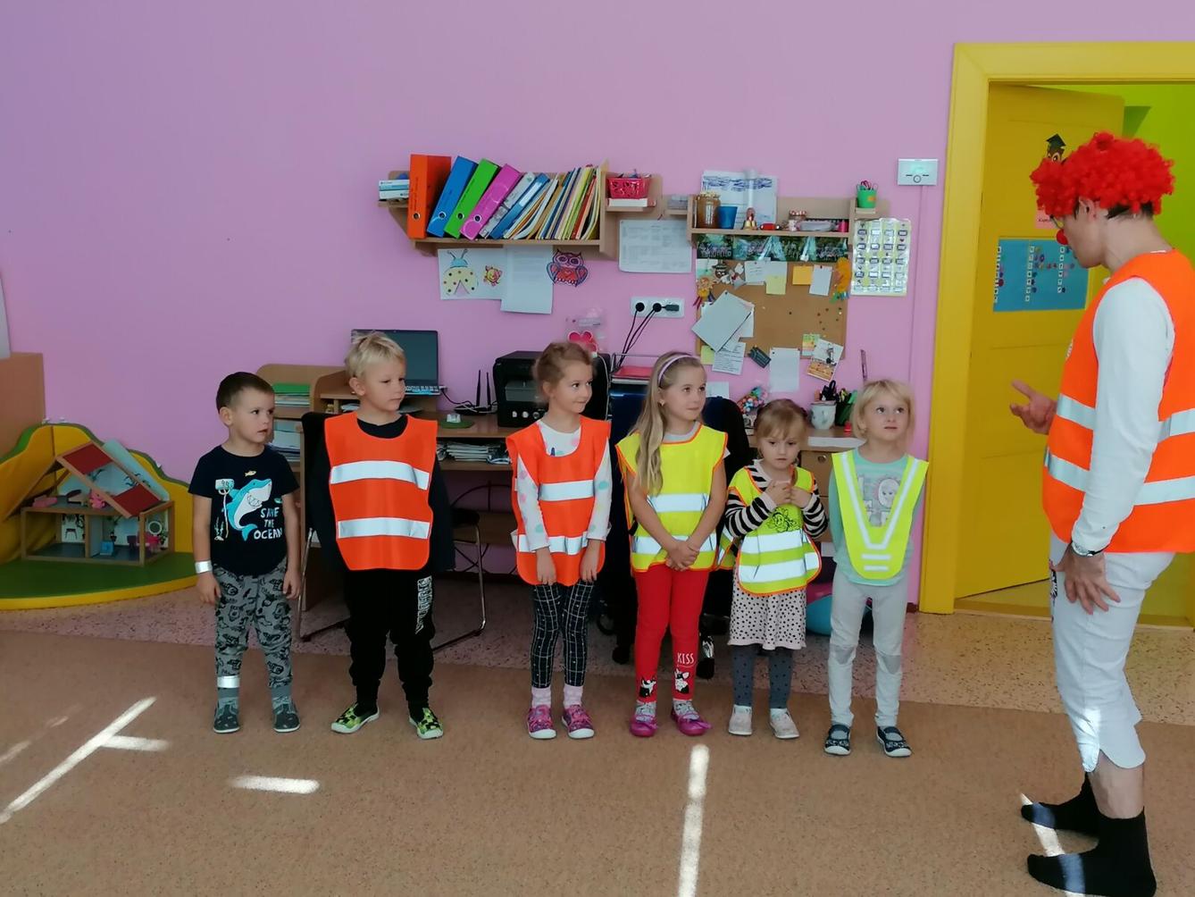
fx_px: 1450
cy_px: 448
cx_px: 598
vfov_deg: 34.4
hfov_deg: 44.8
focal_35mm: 42
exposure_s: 1/60
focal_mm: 4.75
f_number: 1.8
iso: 100
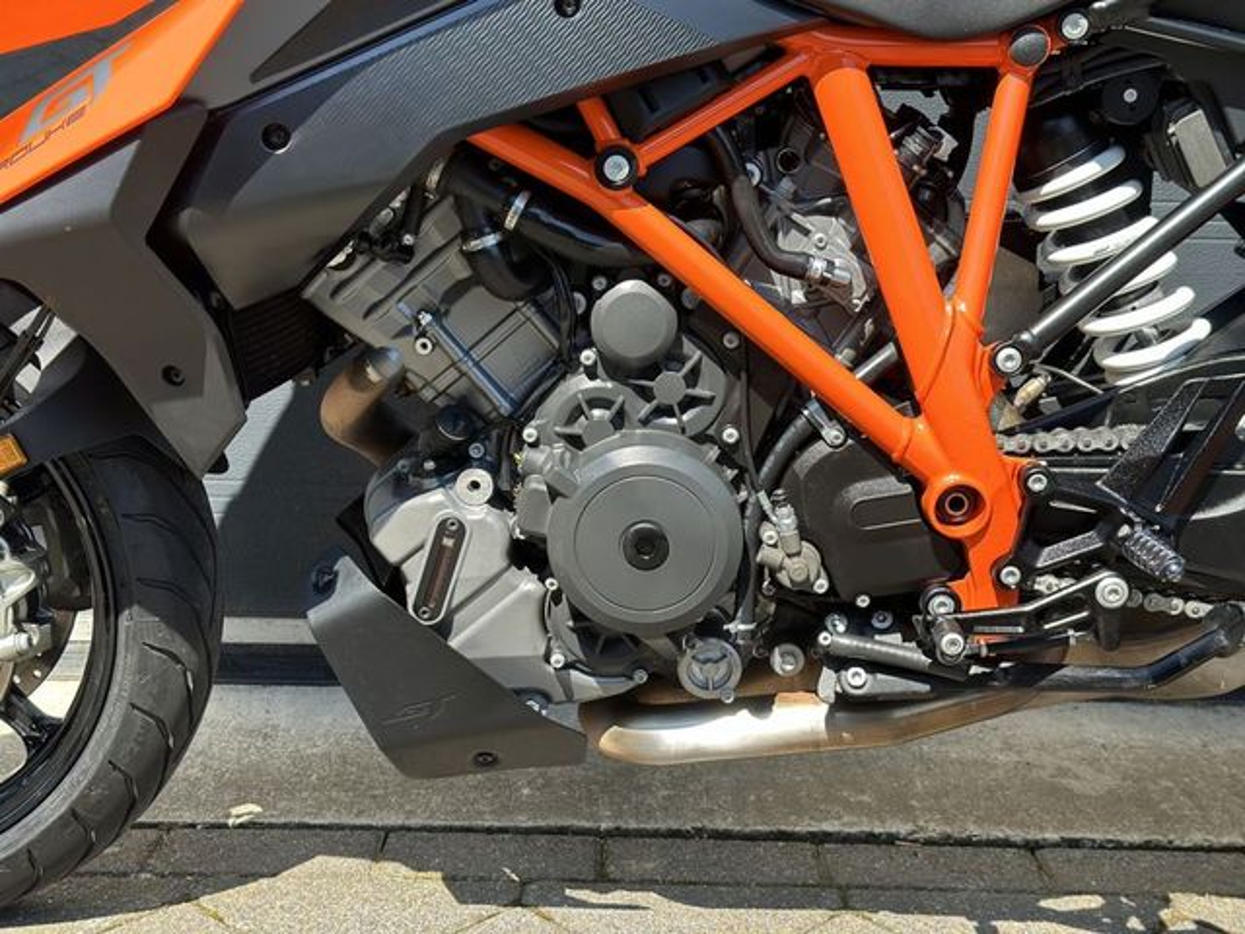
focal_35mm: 48
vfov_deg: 30.3
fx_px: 1726
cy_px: 467
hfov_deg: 39.7
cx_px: 622
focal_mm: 6.86
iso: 80
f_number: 1.78
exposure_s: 1/1107
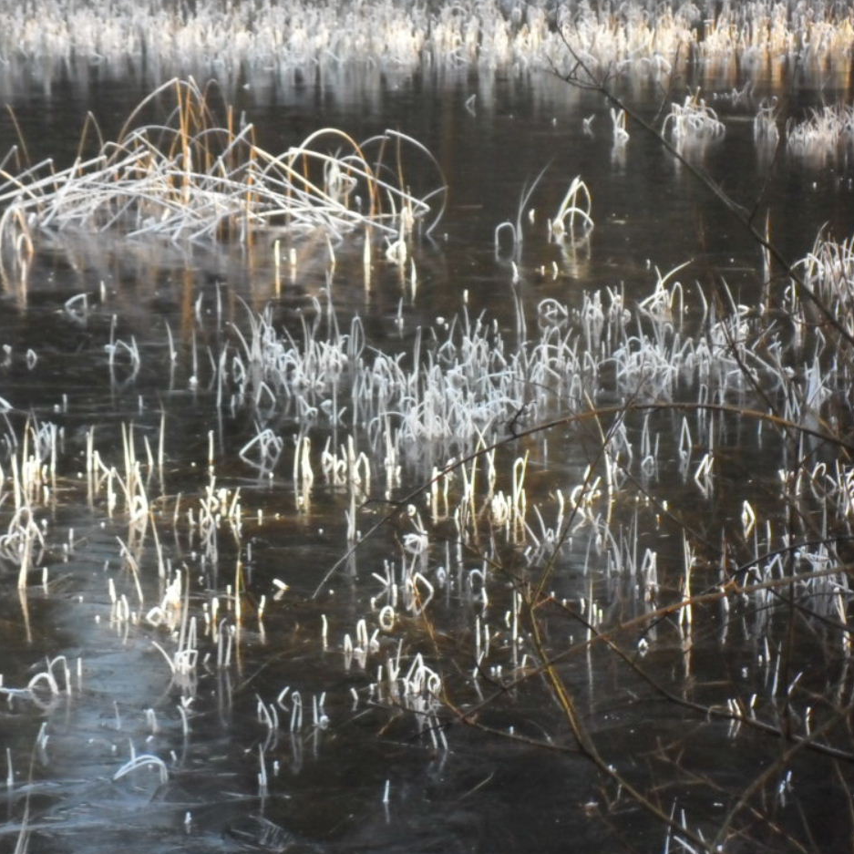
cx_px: 421
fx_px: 4550
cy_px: 421
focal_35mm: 163
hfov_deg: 10.7
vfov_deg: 10.7
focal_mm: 24.5
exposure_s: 1/90
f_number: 5.9
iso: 320
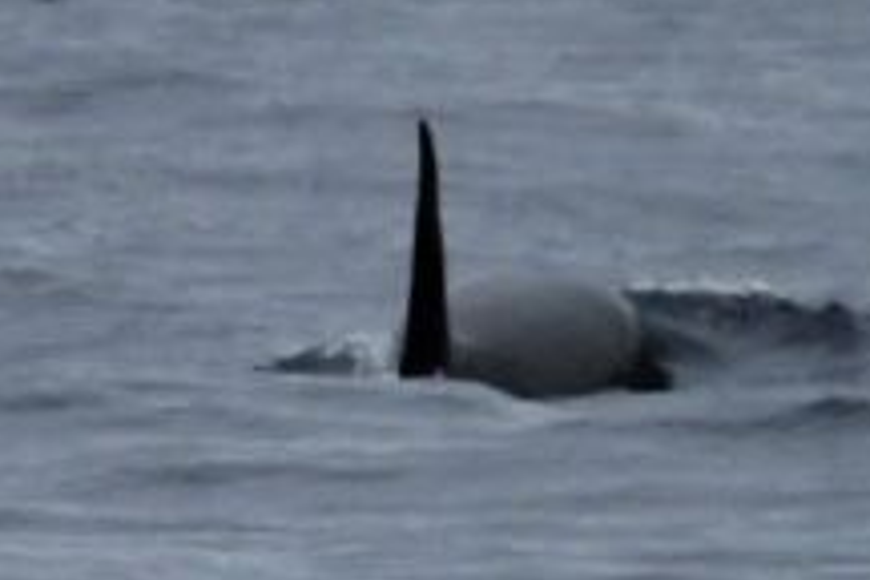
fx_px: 53694
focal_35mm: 2222
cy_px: 147
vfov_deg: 0.6
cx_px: -4
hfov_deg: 0.9
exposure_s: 1/8000
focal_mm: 600
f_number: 6.3
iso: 1250
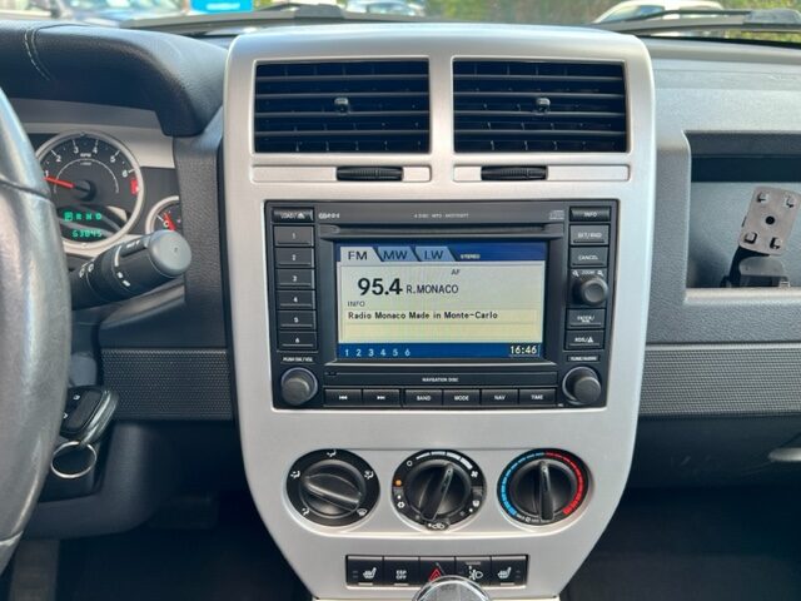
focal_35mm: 26
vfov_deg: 53.1
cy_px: 300
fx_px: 602
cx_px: 400
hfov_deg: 67.3
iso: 40
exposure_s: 1/121
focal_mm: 5.7
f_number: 1.5
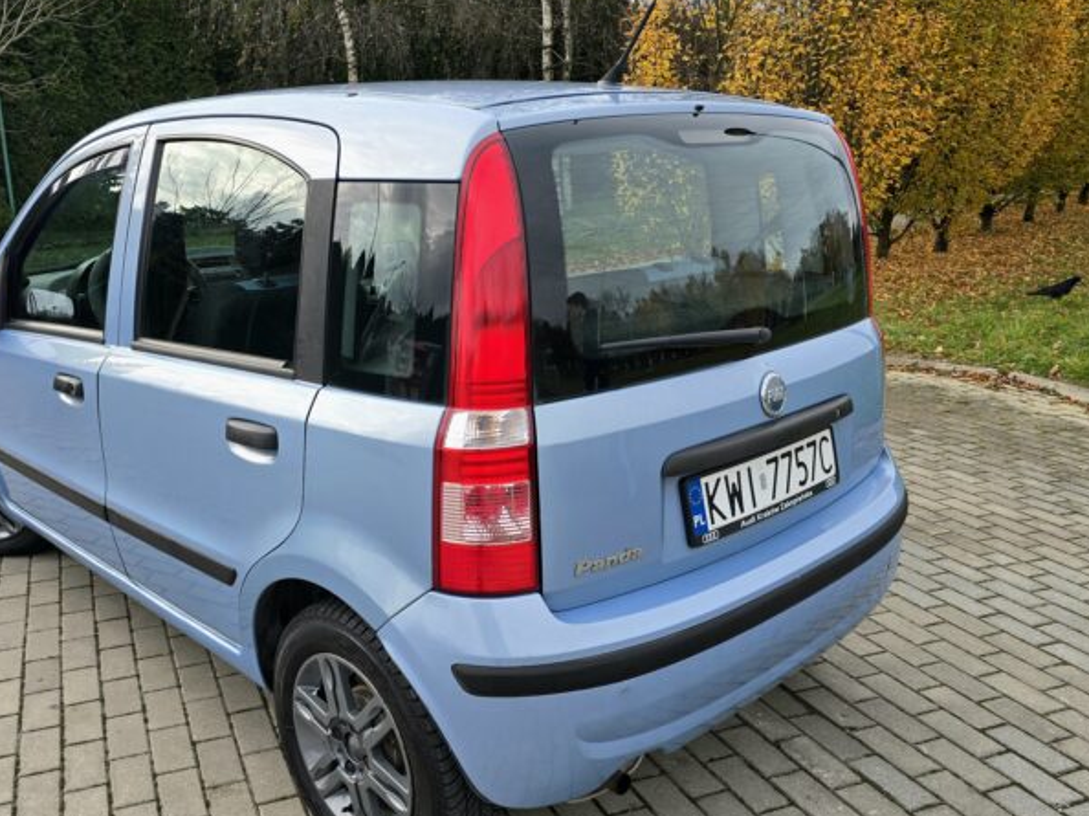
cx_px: 451
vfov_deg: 45.3
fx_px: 975
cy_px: 469
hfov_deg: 58.0
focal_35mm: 31
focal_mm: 6.3
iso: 12
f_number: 1.7
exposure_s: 1/182
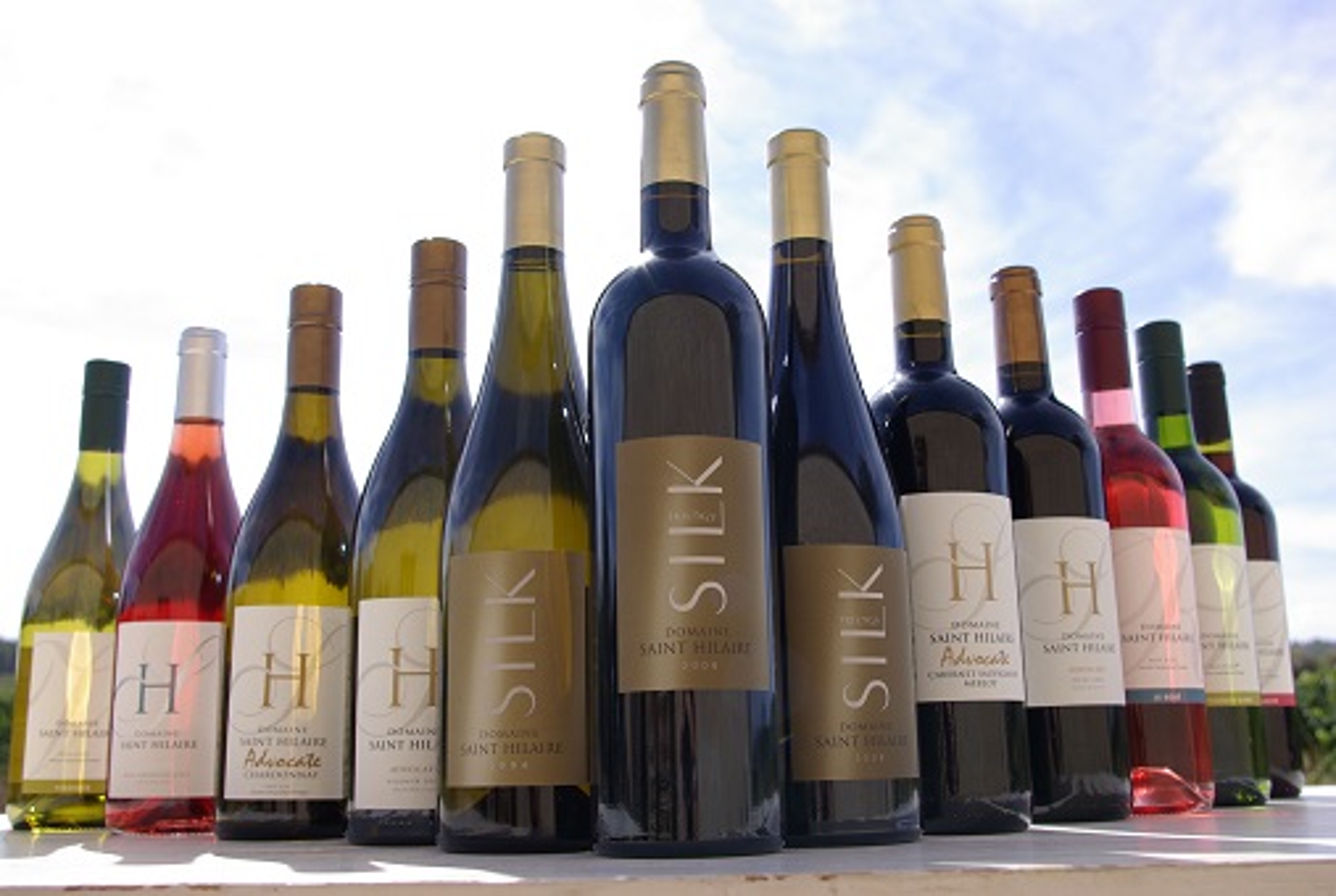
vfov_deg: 37.0
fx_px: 1338
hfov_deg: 53.1
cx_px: 668
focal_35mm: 36
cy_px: 448
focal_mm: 24
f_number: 8
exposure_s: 1/250
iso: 100
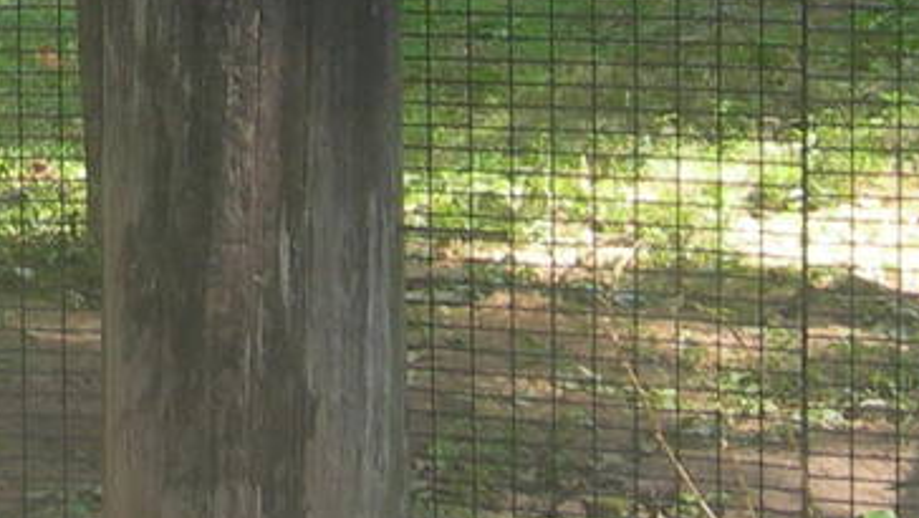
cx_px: -343
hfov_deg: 11.5
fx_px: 4436
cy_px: -15
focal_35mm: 182
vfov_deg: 6.7
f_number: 2.8
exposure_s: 1/77.8
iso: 50
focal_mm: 7.8
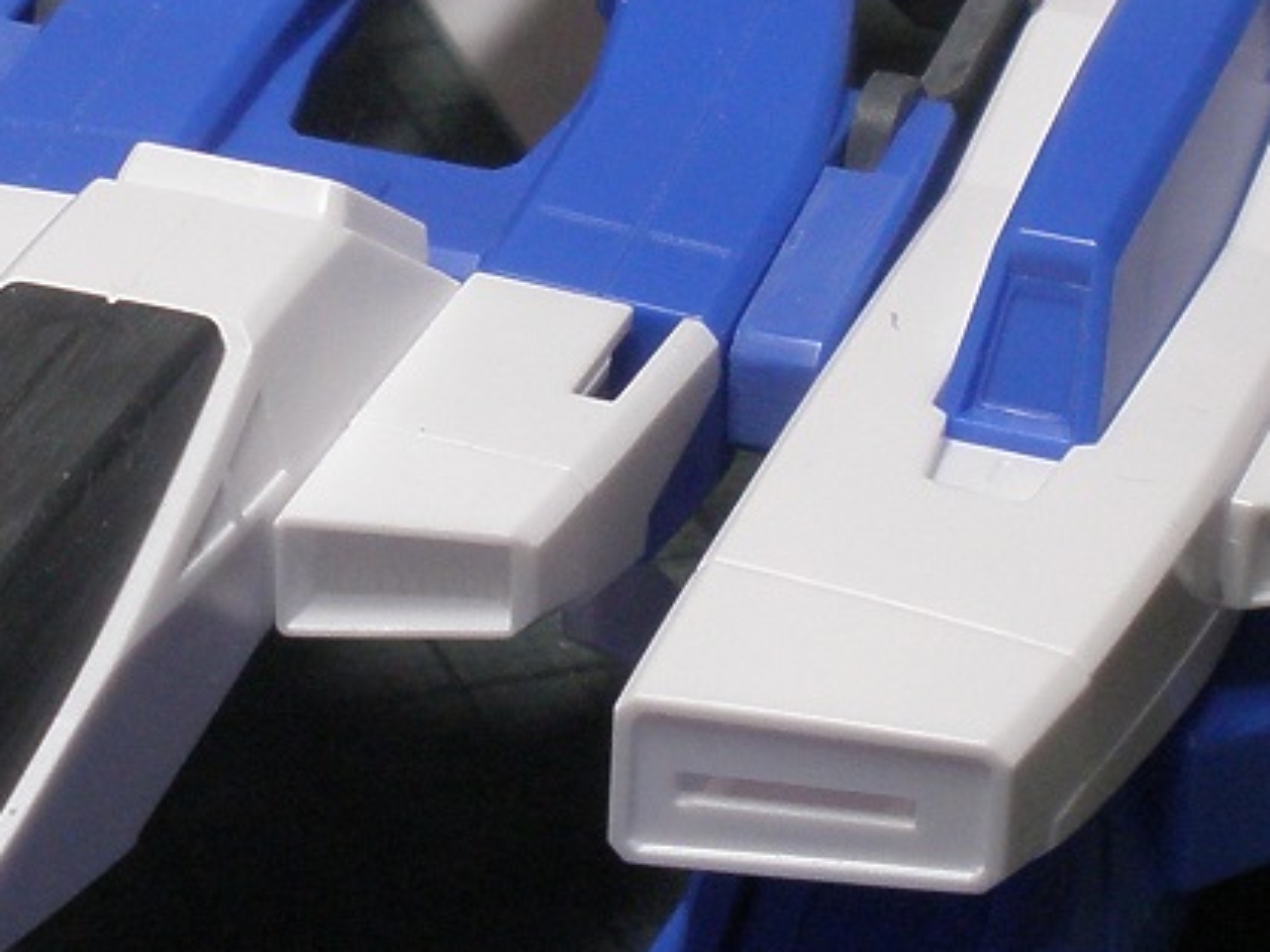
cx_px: 327
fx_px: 5905
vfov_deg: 9.2
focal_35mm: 161
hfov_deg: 12.2
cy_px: 391
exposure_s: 1/30
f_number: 3.5
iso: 80
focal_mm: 6.6
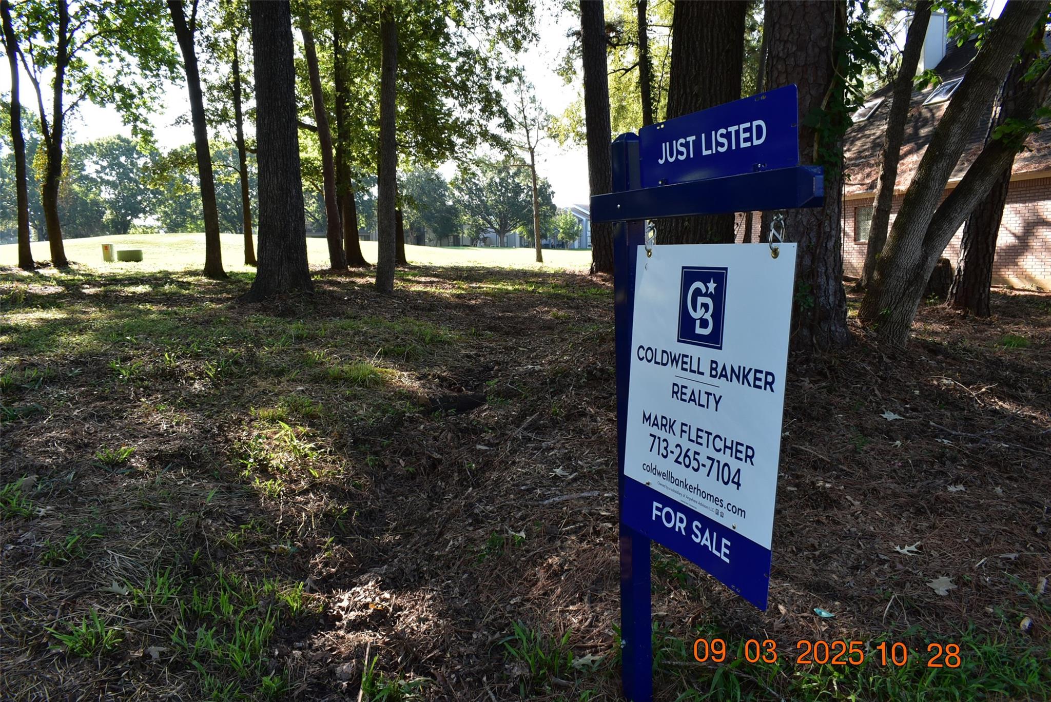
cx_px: 526
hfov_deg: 67.4
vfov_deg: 48.0
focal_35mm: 27
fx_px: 789
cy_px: 351
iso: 400
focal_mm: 18
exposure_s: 1/100
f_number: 9
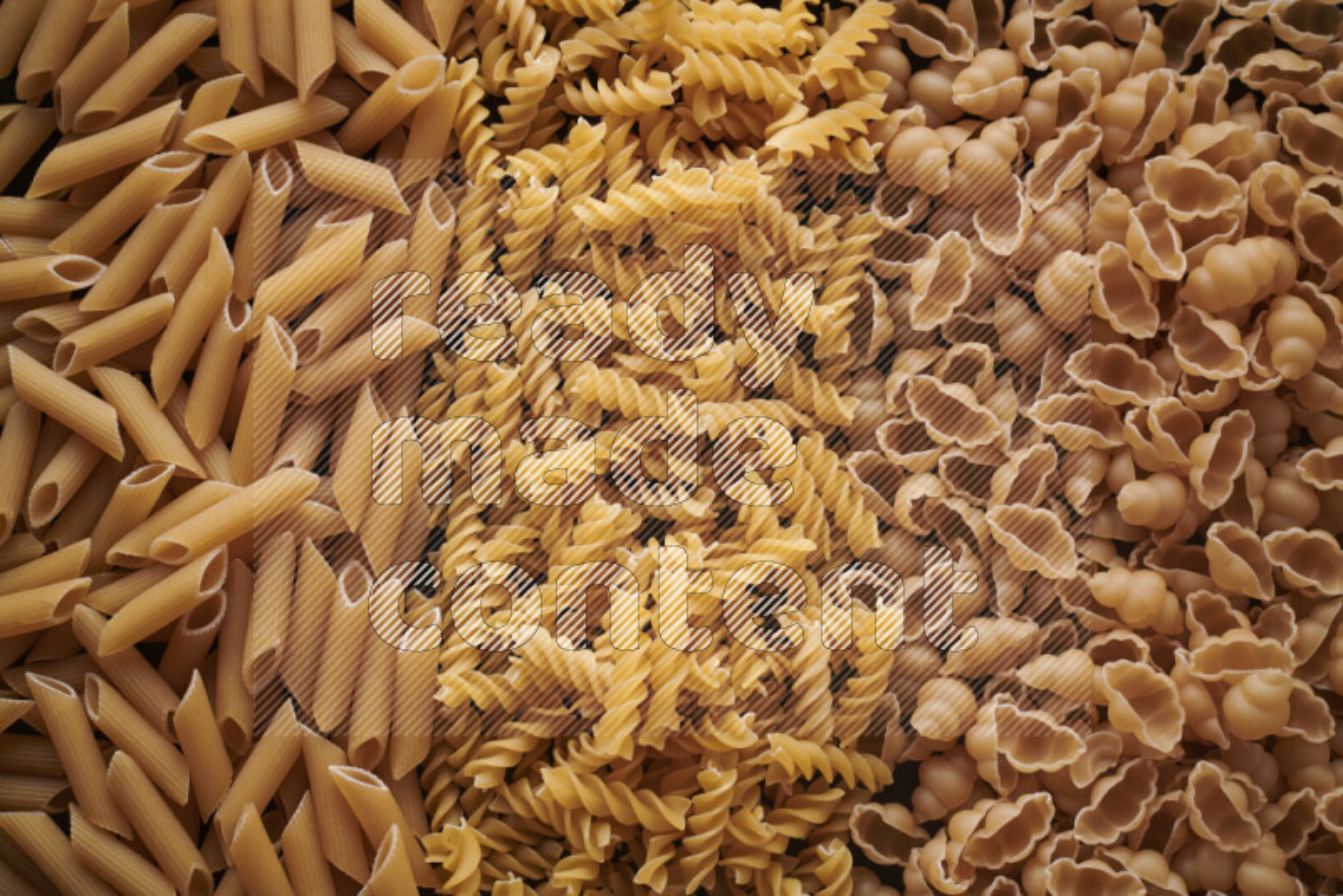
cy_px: 448
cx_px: 672
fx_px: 1866
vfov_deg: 27.0
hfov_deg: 39.6
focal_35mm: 50
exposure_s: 1/100
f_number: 8
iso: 160
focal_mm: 50
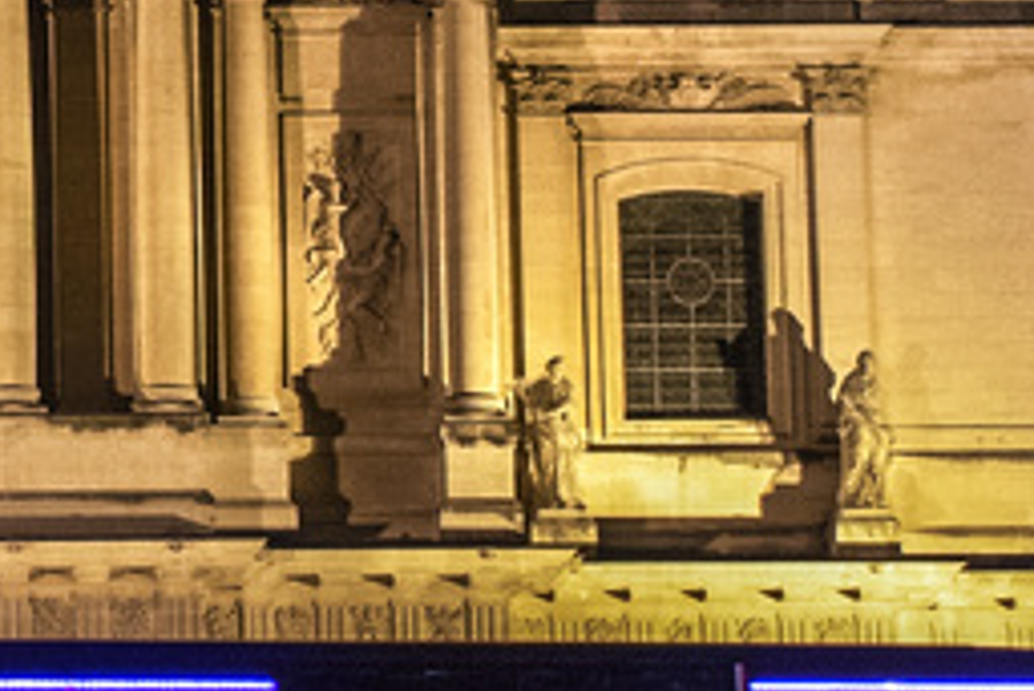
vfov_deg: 6.2
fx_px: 6322
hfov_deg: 9.2
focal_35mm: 220
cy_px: -4
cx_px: -366
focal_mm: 22
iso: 560
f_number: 3.5
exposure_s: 1
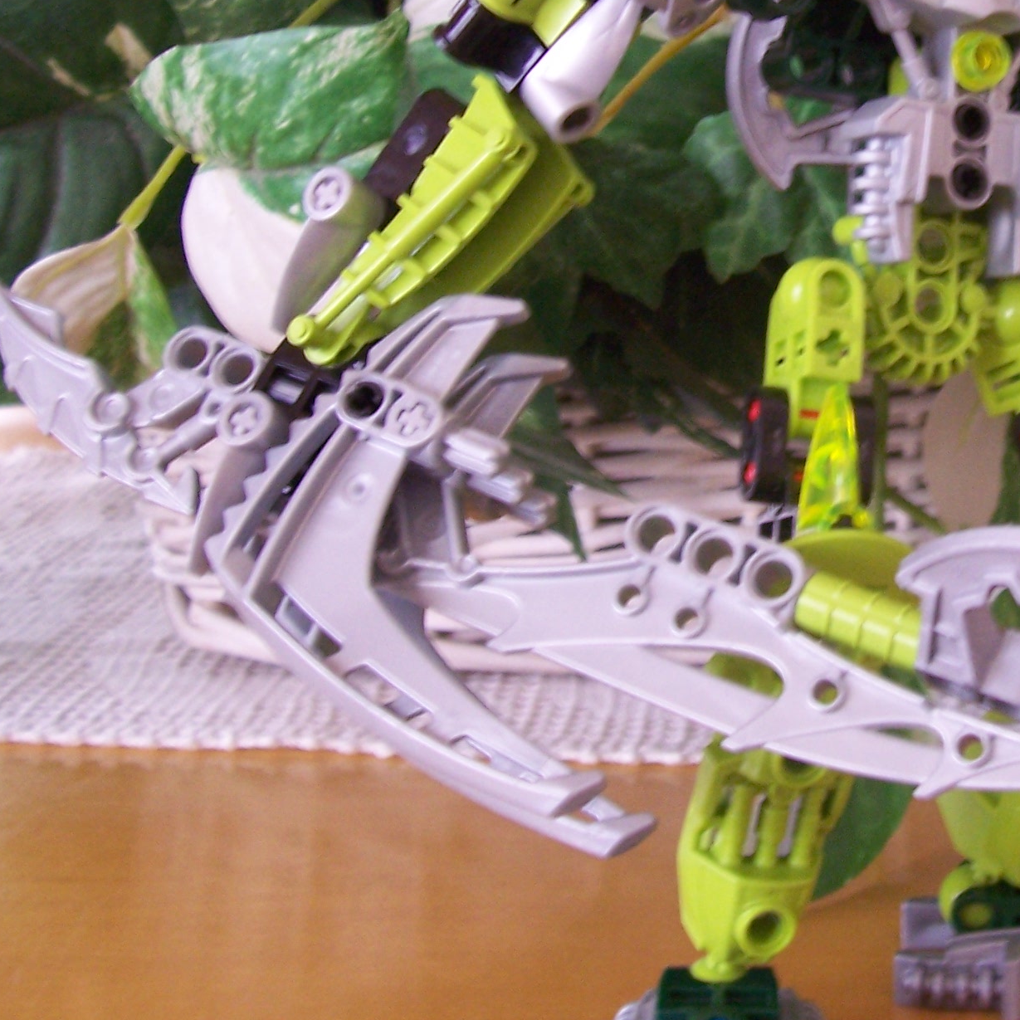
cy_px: 235
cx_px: 939
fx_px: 2100
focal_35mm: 63
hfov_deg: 26.3
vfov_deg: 26.9
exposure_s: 1/8
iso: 160
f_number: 2.7
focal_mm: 5.6
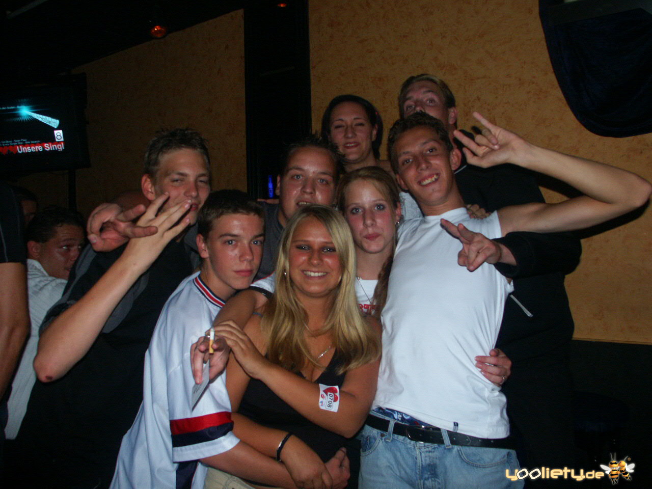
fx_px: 527
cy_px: 244
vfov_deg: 49.7
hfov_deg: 63.4
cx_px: 326
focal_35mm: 28
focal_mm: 7.21
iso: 200
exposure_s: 1/45
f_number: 2.8
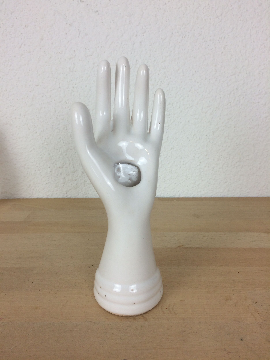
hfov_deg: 48.2
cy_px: 180
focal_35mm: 29
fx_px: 302
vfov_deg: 61.7
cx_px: 135
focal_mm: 4.15
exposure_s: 1/100
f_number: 2.2
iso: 50
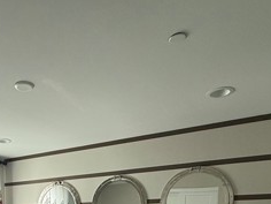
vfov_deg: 30.7
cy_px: 257
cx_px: 65
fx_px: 297
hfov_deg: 47.1
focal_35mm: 38
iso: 125
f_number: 2.2
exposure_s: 1/99
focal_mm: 2.22
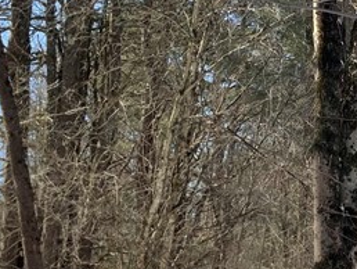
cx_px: 365
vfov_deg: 12.9
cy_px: 98
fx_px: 1187
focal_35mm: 115
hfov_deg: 16.7
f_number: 1.8
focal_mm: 3
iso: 16
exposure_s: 1/804
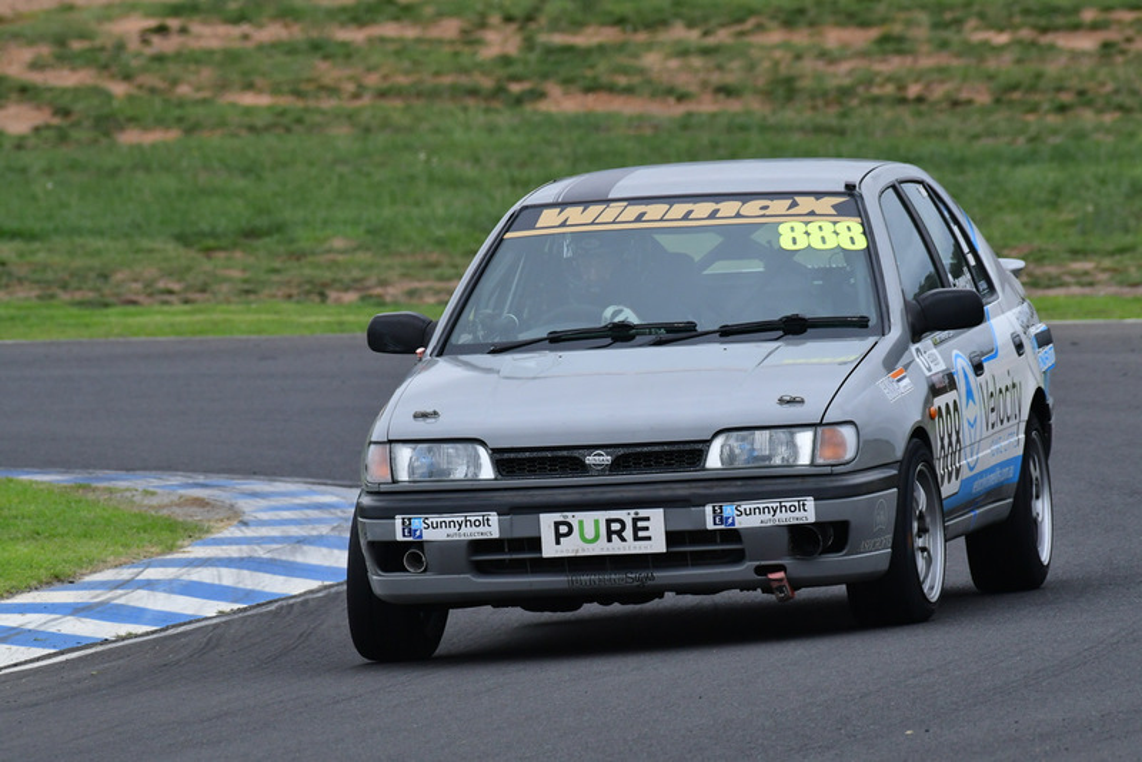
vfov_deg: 1.8
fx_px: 23799
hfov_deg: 2.7
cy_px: 381
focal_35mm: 750
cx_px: 571
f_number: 11
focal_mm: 500
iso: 1000
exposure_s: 1/640
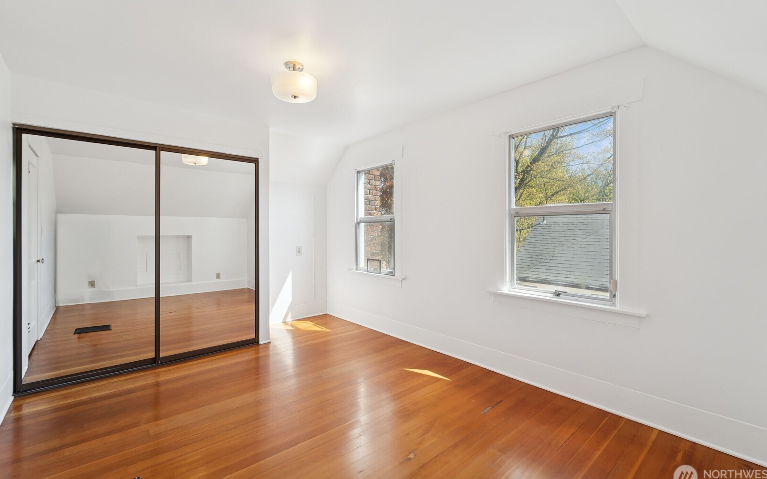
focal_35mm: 15
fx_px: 314
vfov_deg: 74.7
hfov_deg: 101.5
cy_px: 227
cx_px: 386
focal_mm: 14
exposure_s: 1/60
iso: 200
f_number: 8
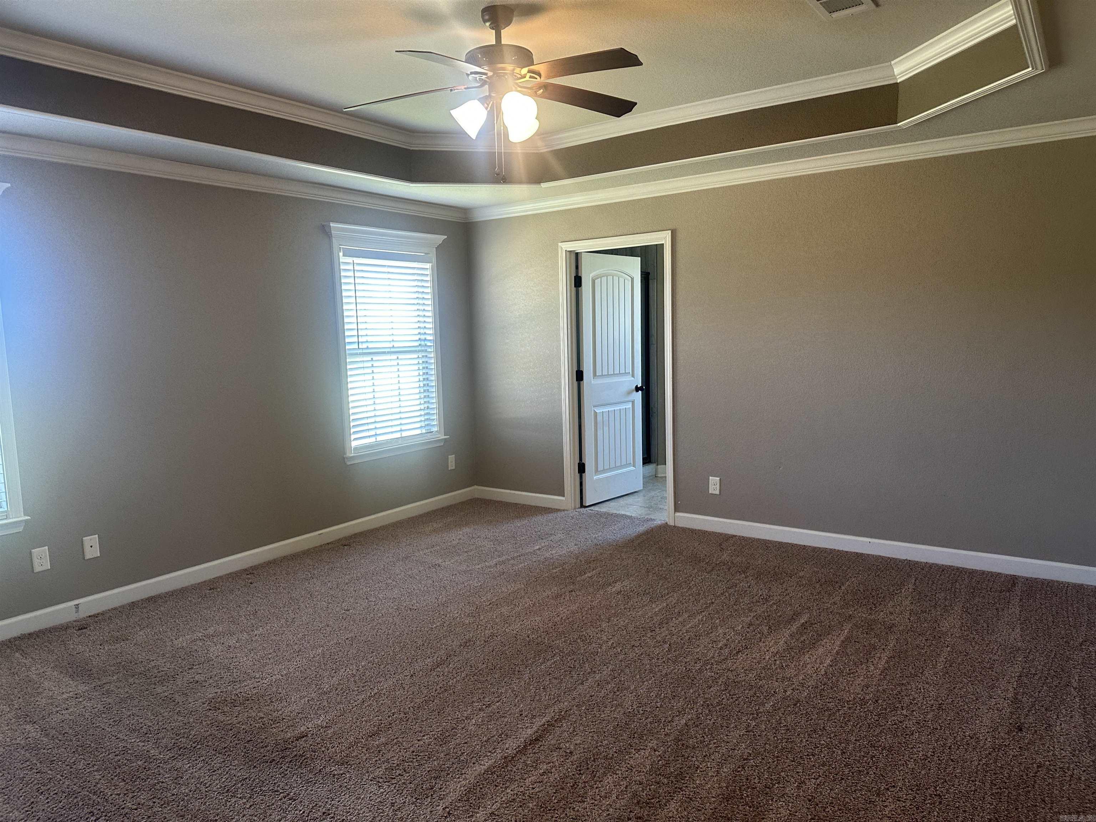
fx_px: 760
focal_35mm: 24
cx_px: 548
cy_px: 411
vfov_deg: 56.8
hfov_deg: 71.6
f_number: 1.78
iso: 160
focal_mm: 6.86
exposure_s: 1/60
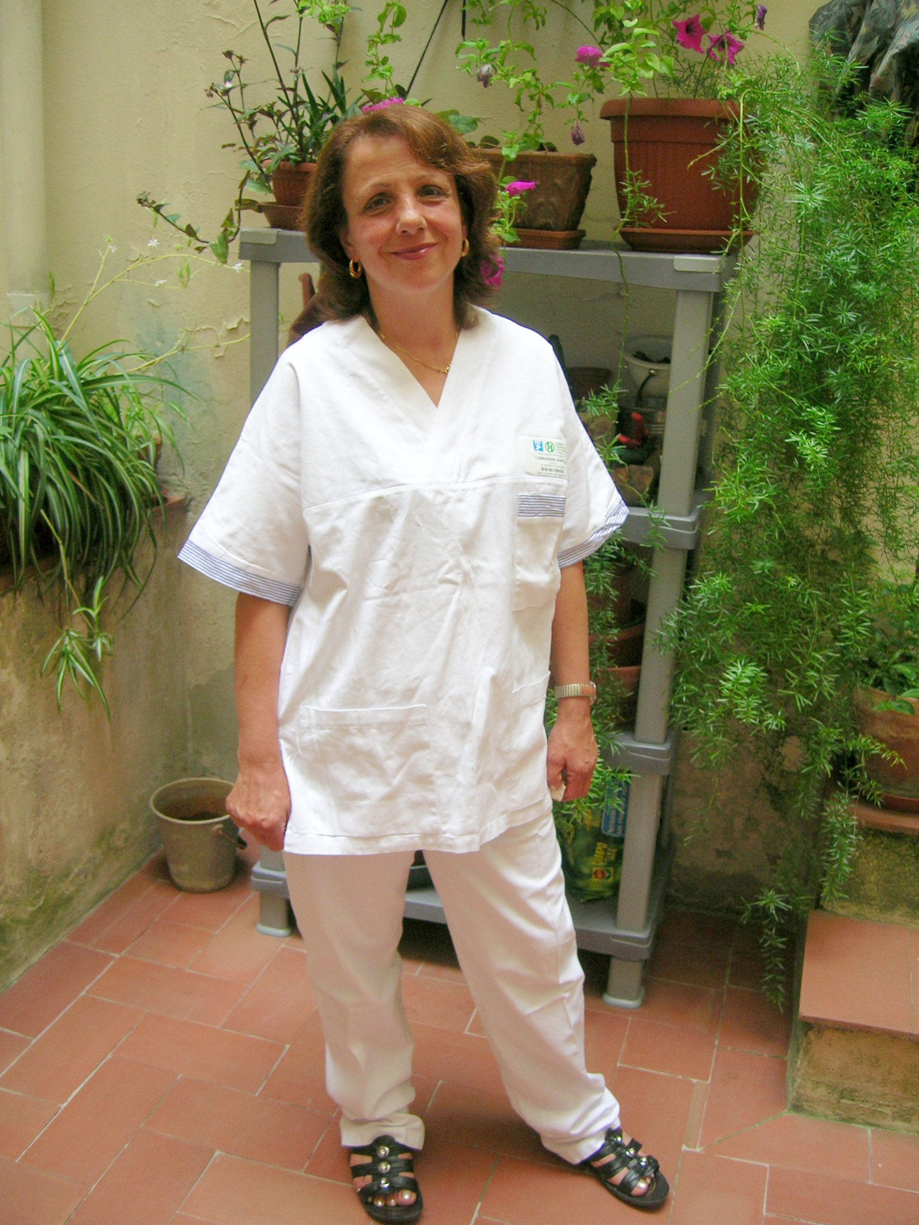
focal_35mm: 34
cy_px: 612
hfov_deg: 41.8
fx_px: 1204
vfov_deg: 54.0
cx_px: 460
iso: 50
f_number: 2.9
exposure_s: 1/50.3
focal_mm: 5.7
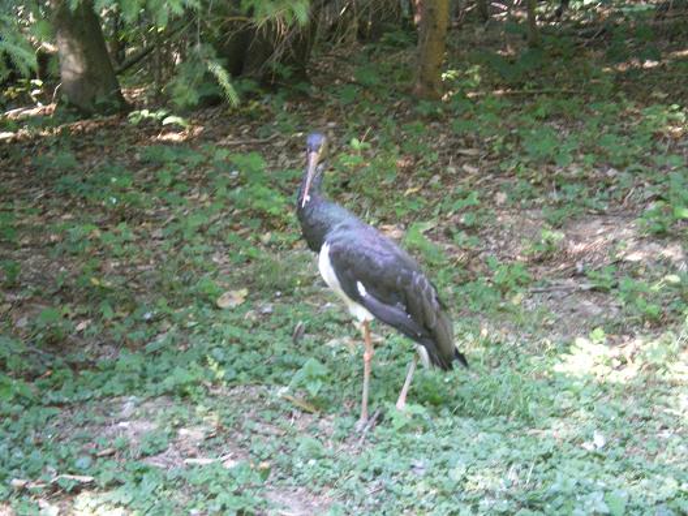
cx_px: 344
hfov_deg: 22.5
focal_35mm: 87
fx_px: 1729
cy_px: 258
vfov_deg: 17.0
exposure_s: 1/15
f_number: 5.1
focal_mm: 14.3
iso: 400
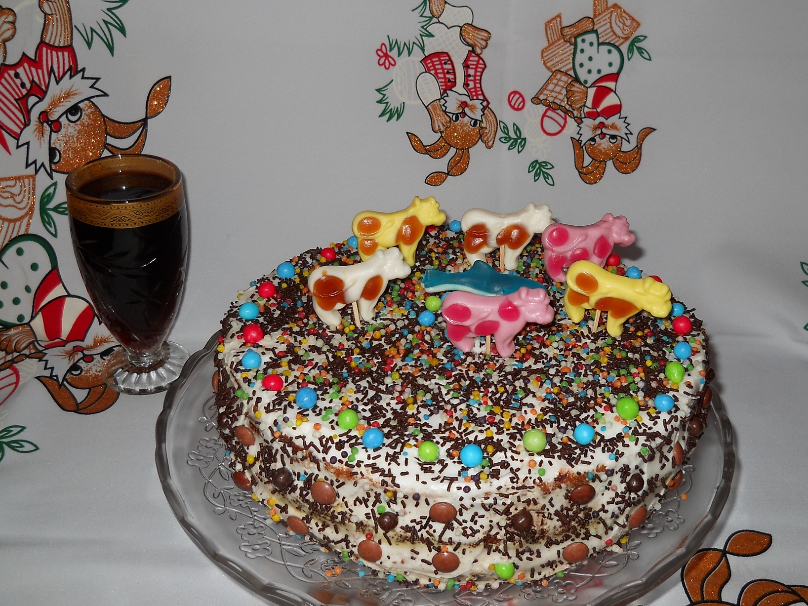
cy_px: 283
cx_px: 432
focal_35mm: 45
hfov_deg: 42.1
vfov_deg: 32.2
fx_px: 1050
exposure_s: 1/30
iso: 80
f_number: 3.1
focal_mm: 6.72
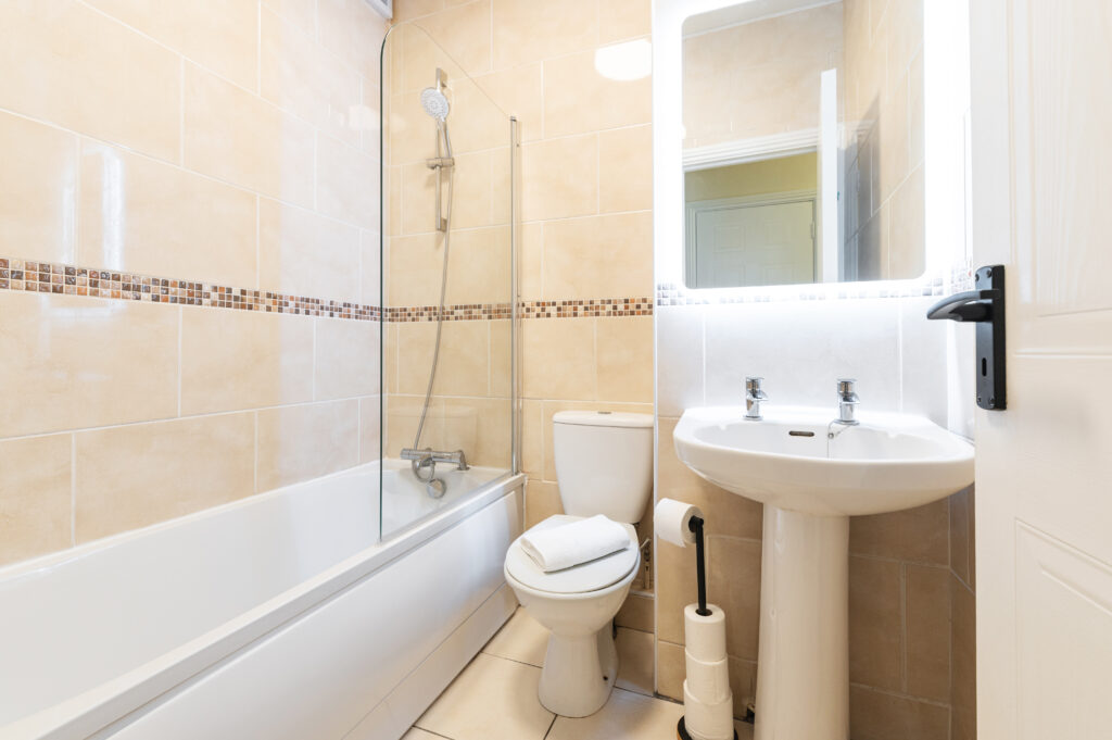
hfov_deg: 100.4
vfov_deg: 77.2
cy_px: 370
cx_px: 556
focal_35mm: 15
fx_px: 463
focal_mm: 15
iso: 400
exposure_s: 1/20
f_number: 6.3
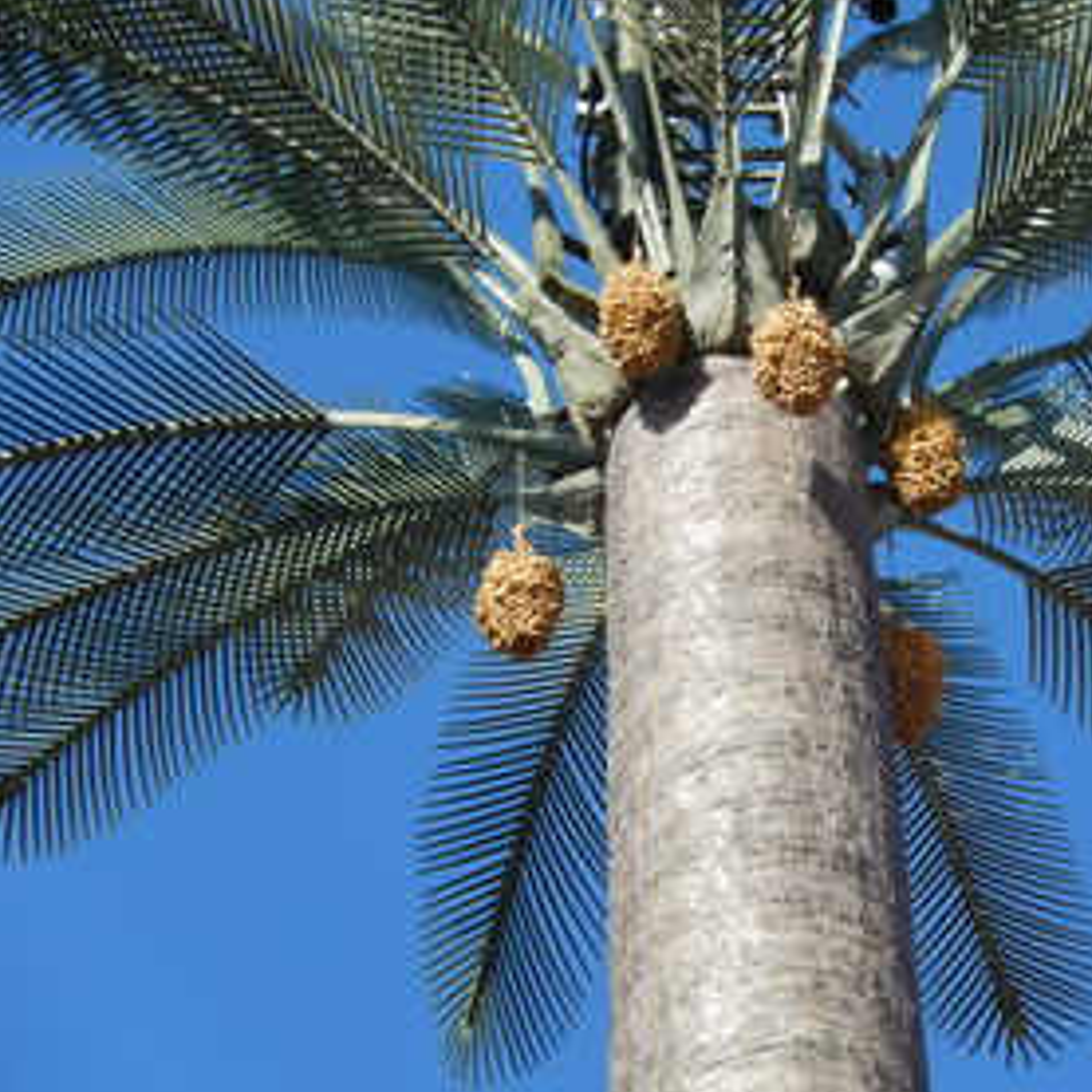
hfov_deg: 7.4
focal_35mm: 236
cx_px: 753
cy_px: 548
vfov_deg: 7.4
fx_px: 8423
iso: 125
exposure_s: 1/320
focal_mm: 33.3
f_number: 5.7
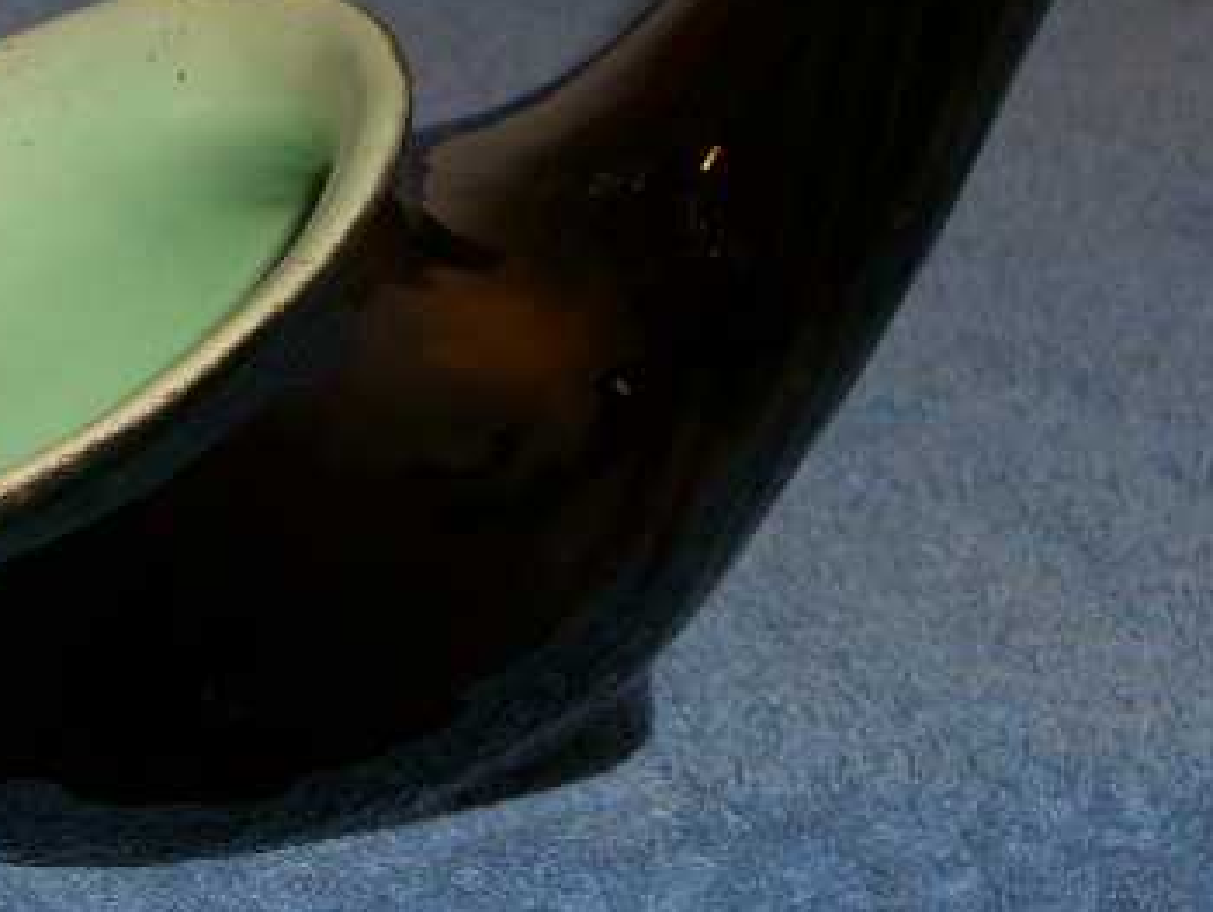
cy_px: 257
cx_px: 340
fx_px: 5961
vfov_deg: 8.7
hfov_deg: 11.6
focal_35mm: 170
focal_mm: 19.4
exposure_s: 1/60
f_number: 4.8
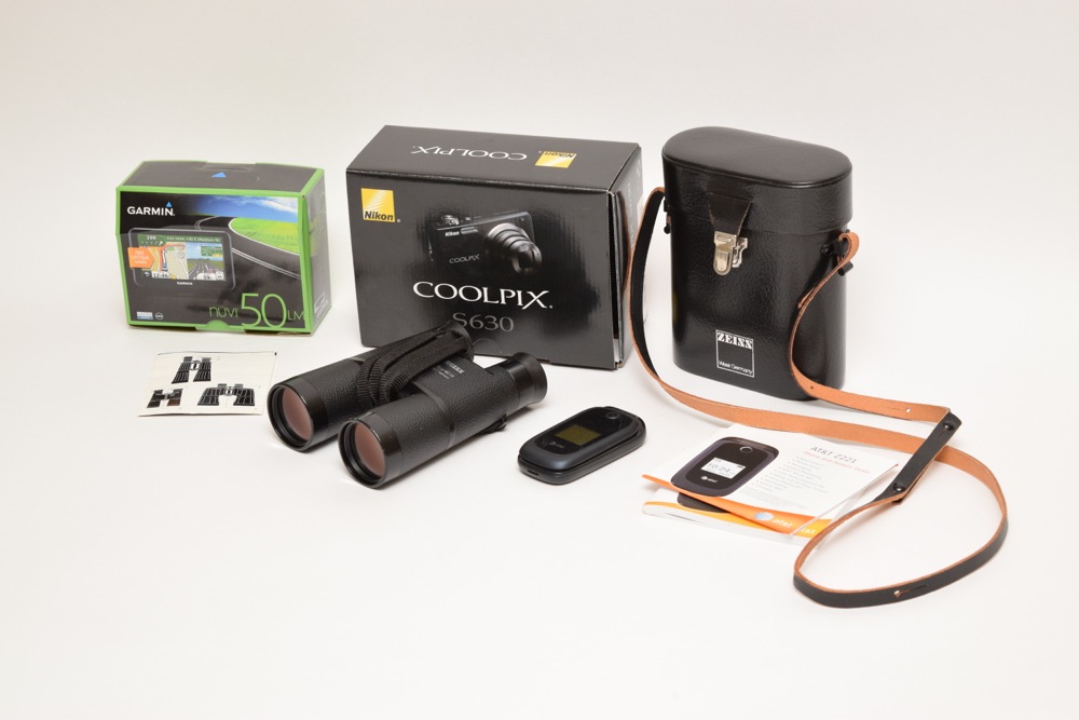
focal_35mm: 82
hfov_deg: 24.6
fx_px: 2473
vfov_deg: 16.6
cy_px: 360
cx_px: 540
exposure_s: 1/200
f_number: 5.6
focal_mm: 55
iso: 800
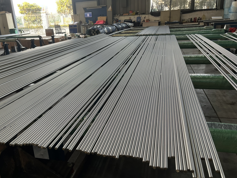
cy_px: 93
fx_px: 199
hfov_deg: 61.5
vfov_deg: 48.2
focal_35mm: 29
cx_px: 106
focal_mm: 5.1
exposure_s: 1/100
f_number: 1.6
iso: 80
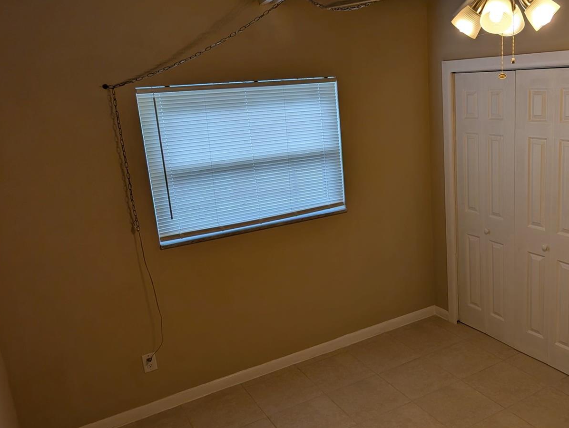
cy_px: 216
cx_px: 372
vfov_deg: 44.2
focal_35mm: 32
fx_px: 527
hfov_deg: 55.7
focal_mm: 6.9
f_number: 1.68
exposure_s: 1/120
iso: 31
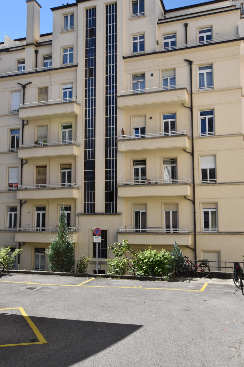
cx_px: 124
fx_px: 356
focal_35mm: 35
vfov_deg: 54.4
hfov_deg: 37.8
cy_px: 179
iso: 200
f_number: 9
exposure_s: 1/320
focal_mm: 20
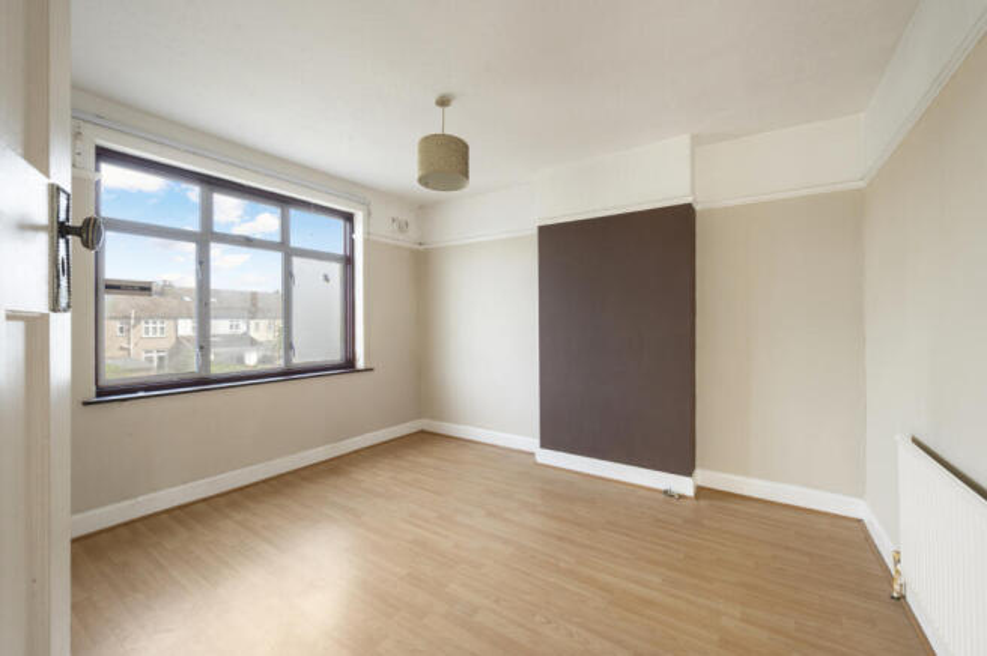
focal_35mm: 14
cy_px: 328
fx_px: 383
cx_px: 494
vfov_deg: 81.1
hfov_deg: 104.3
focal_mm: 14
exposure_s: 1/2
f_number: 16
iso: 200
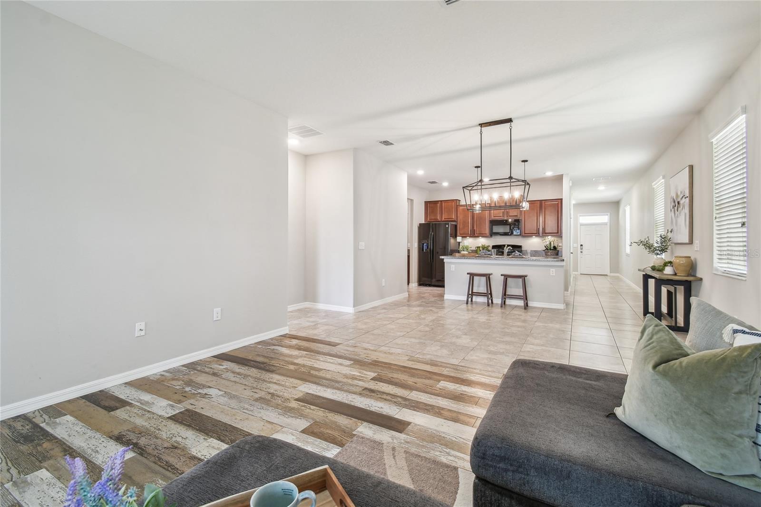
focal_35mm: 15
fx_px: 317
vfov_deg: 77.3
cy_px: 254
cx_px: 380
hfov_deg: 100.4
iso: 100
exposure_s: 1/2
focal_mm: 10
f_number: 7.1
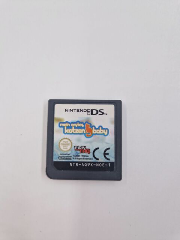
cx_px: 90
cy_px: 120
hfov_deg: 58.9
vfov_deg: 73.9
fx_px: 159
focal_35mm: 23
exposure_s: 1/60
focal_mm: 5.4
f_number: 1.8
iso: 50
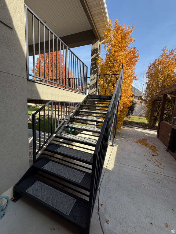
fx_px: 95
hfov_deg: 85.7
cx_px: 88
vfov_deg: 102.1
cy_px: 117
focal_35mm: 14
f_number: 2.2
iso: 50
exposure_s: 1/502
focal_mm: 2.22
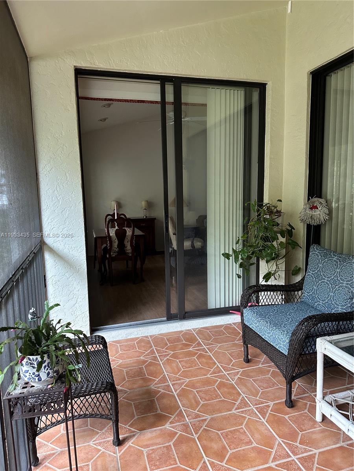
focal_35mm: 24
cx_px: 177
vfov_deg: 71.6
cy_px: 236
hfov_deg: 56.8
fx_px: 327
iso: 320
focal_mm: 6.86
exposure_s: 1/60
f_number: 1.78
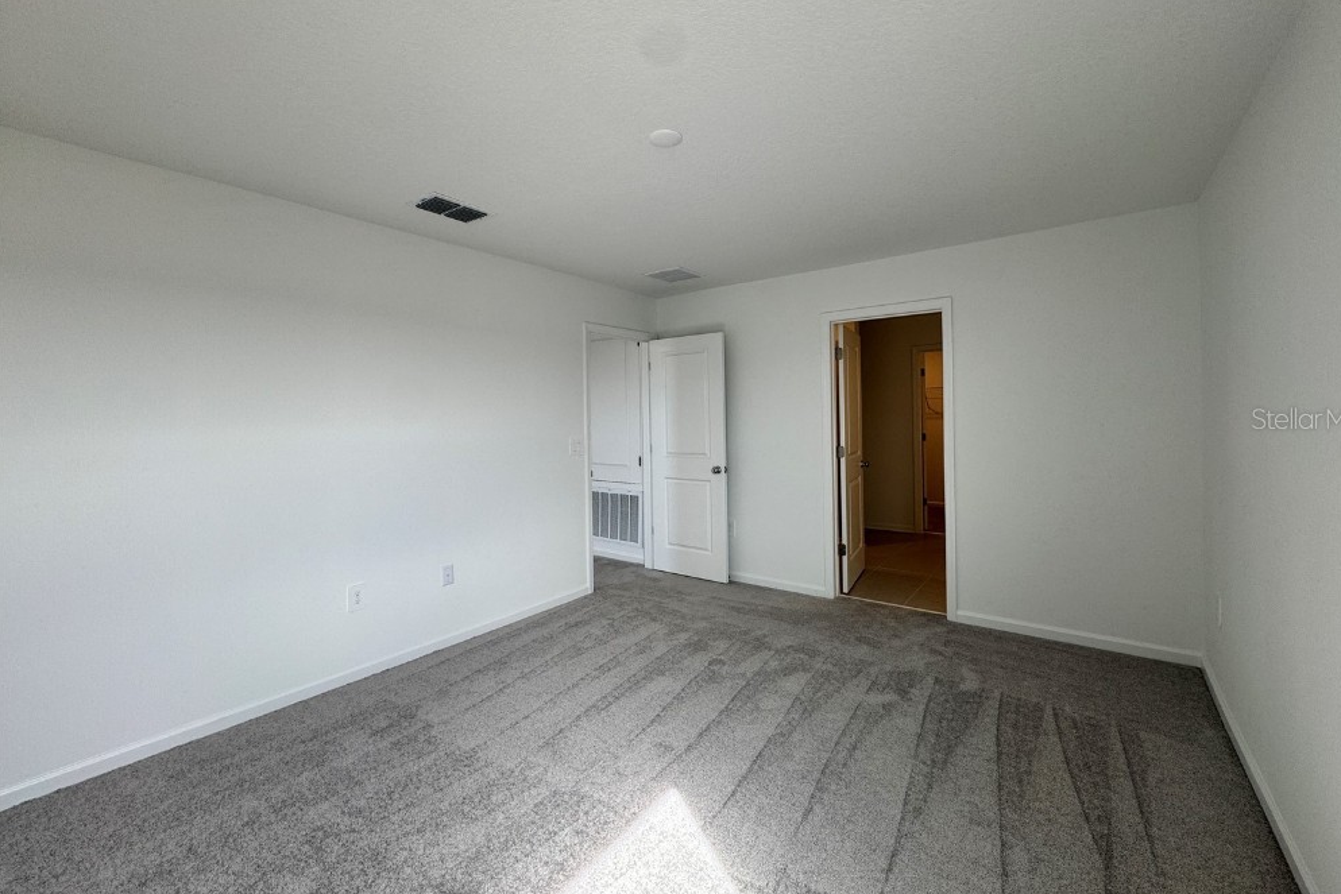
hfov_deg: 100.4
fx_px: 559
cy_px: 418
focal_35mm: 15
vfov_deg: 77.3
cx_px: 688
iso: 64
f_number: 2.2
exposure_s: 1/120
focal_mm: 2.22
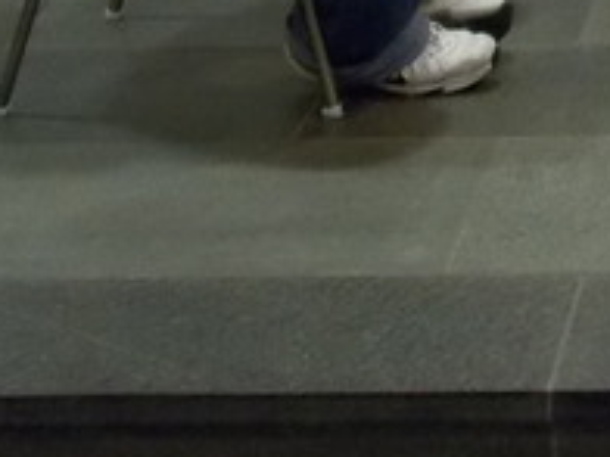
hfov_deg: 12.6
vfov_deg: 9.3
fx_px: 2661
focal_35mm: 151
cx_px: 828
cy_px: -429
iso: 400
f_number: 3.5
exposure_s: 1/10
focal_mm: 6.6
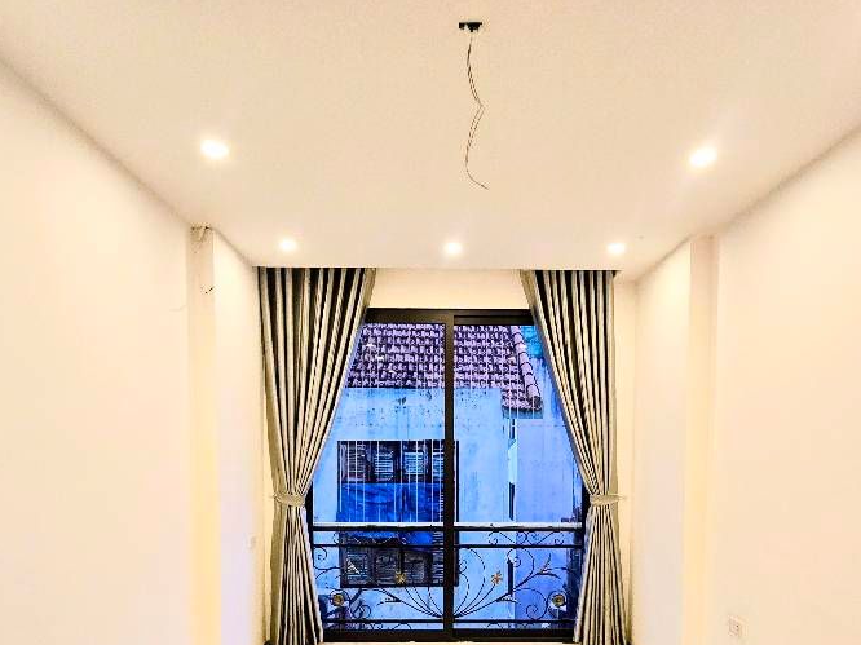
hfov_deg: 81.7
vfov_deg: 62.8
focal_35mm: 20
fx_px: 497
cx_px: 449
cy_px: 471
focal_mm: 2.2
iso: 200
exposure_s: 1/100
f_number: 2.2
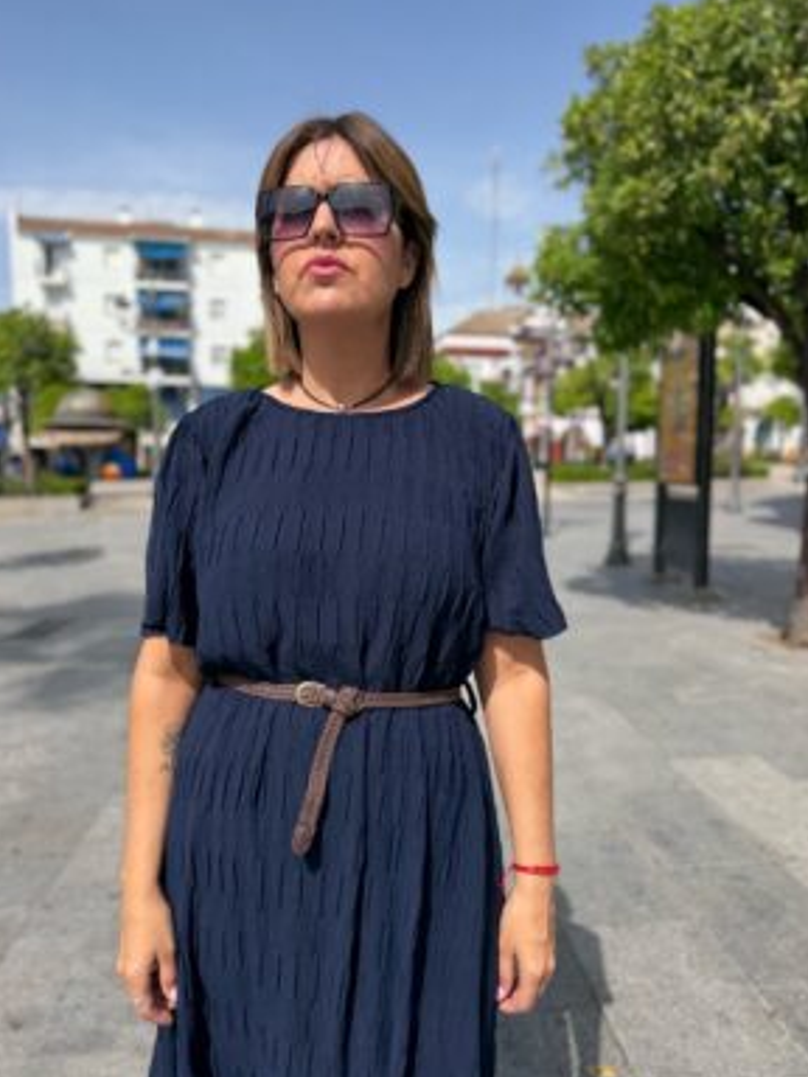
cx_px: 398
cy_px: 550
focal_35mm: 25
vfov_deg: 69.4
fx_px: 778
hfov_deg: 54.9
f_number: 1.78
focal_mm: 6.76
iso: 80
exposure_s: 1/4673
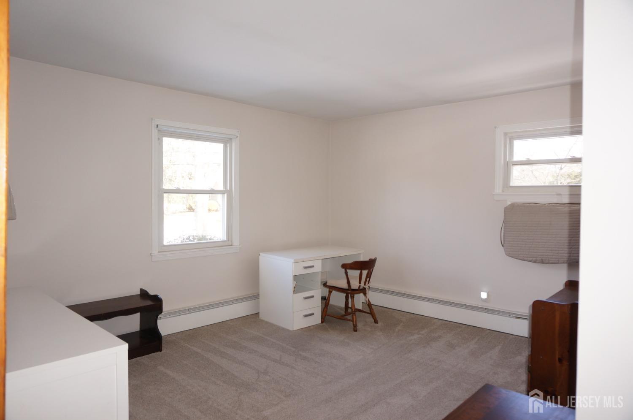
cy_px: 210
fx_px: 421
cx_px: 316
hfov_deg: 73.8
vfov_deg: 53.0
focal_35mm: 24
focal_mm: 16
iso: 320
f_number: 4
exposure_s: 1/60
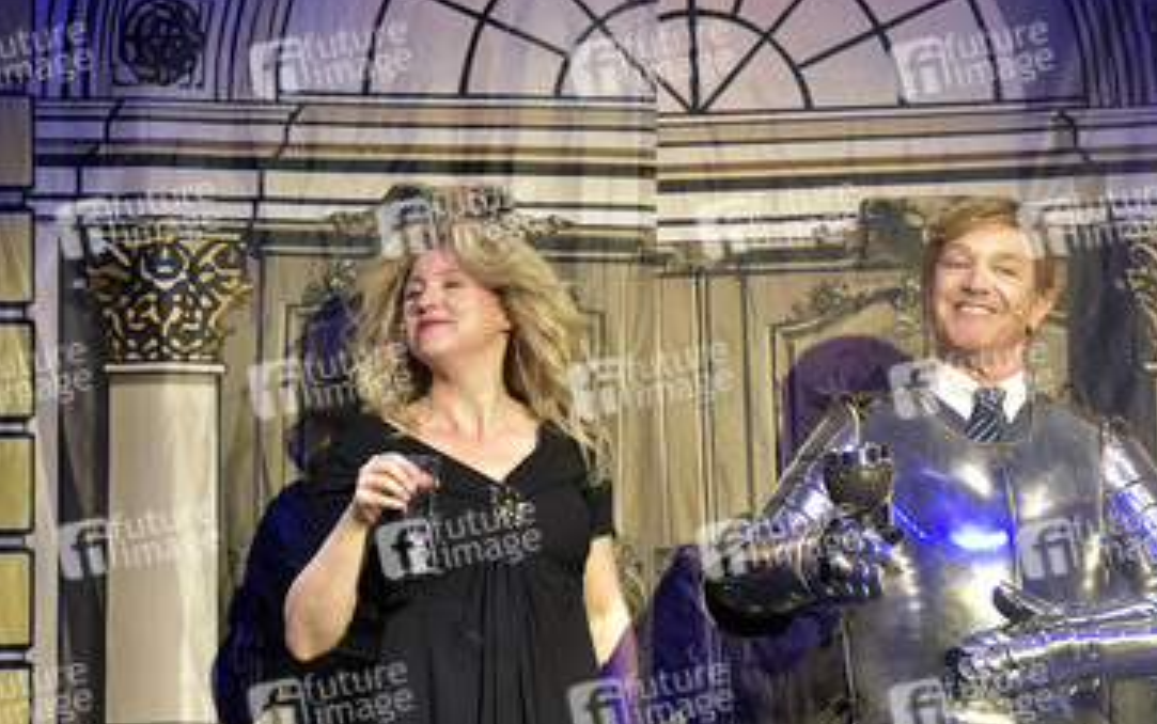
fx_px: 7224
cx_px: 694
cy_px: 461
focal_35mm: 229
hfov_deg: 9.2
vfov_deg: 5.7
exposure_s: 1/160
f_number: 4
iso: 1600
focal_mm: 180
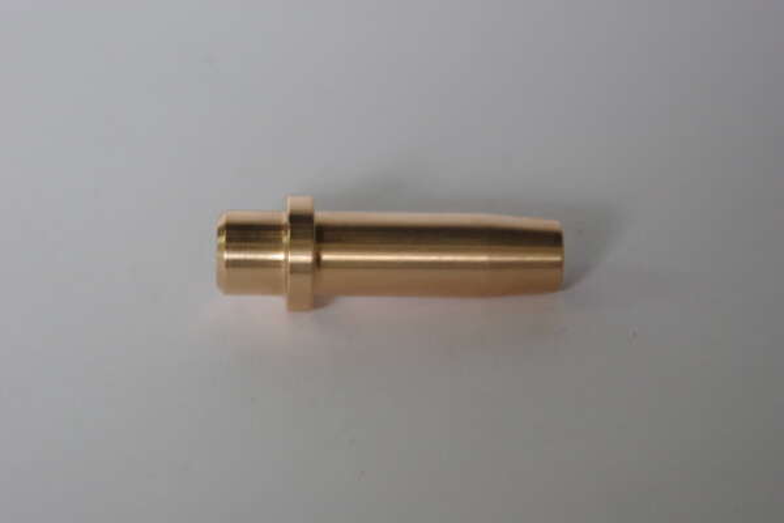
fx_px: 2613
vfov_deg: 11.4
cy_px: 262
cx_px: 392
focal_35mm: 120
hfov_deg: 17.1
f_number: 8
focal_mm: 80
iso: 800
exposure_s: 1/45
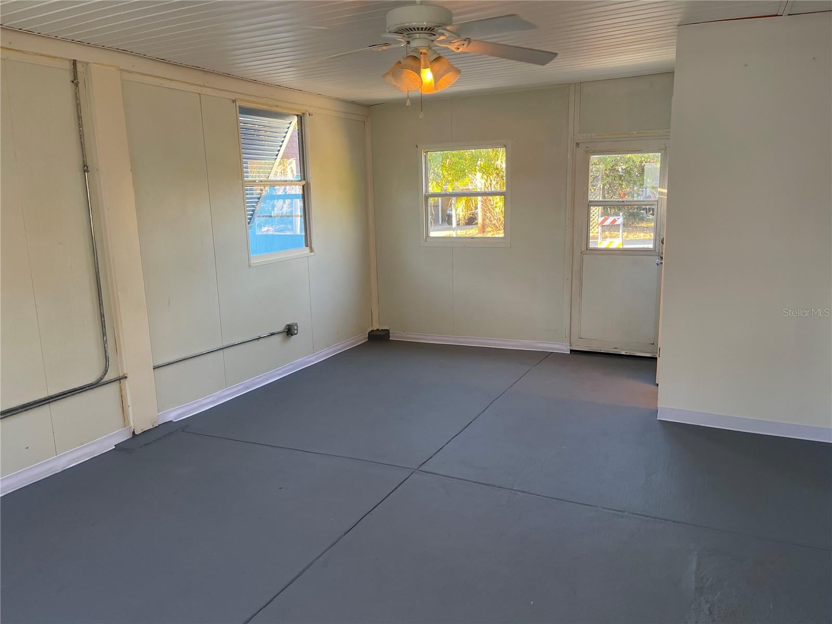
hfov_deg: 69.4
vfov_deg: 54.9
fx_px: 601
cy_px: 312
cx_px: 416
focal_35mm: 25
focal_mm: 5.1
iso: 125
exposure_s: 1/120
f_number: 1.6
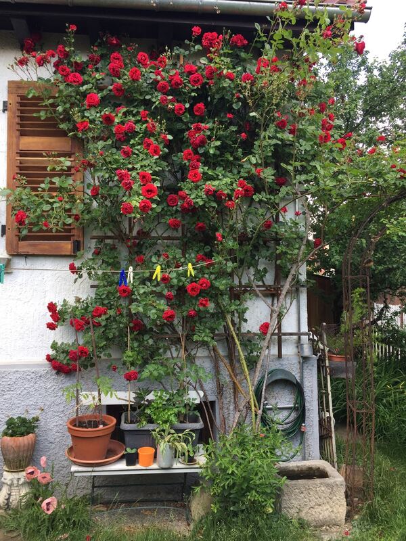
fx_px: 454
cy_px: 270
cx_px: 203
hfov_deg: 48.2
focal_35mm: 29
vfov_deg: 61.7
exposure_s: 1/255
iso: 32
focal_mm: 4.15
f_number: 2.2
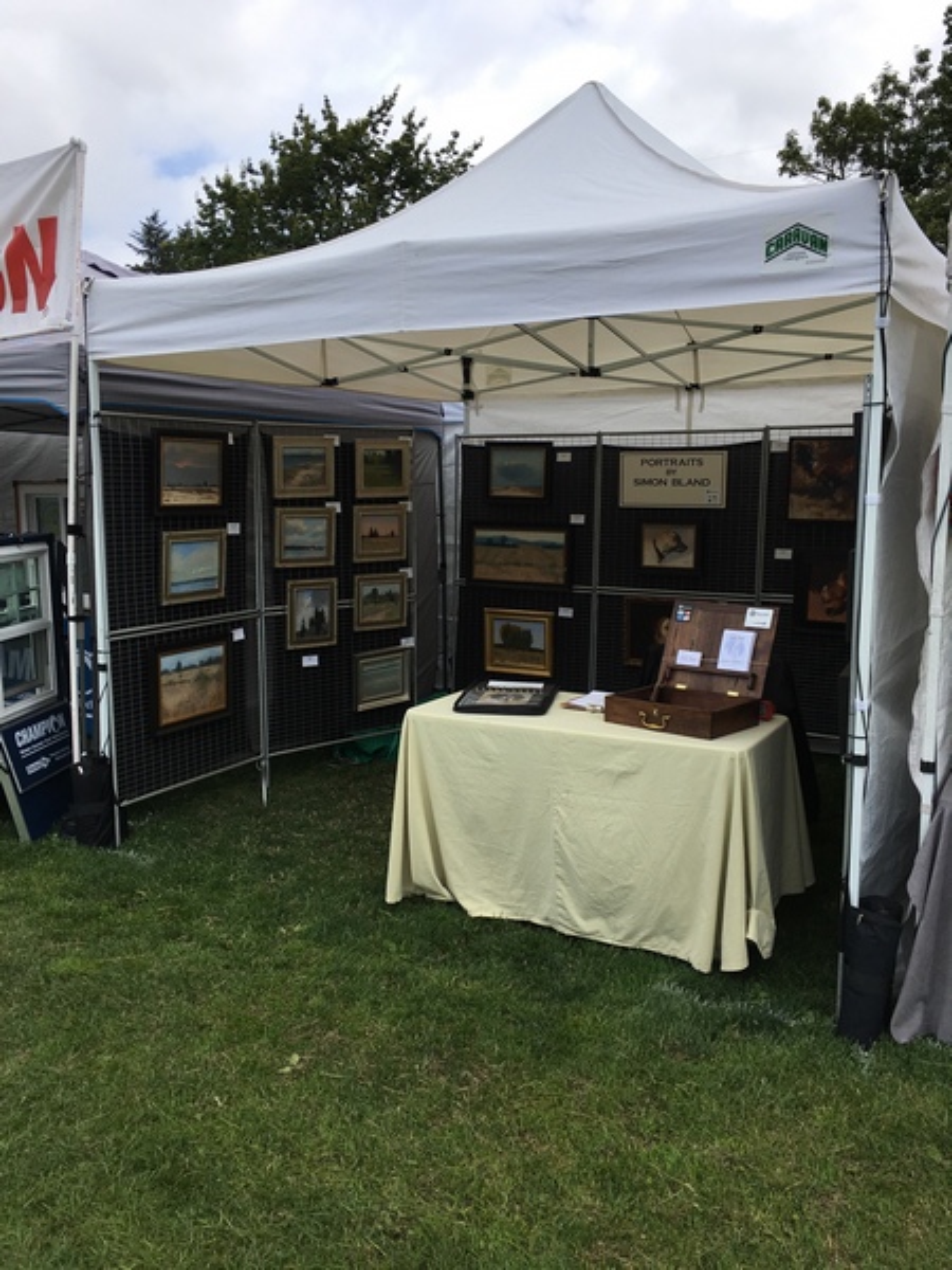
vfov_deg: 61.7
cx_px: 476
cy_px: 635
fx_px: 1063
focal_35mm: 29
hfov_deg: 48.2
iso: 25
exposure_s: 1/1425
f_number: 2.2
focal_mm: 4.15
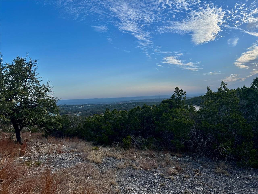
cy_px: 97
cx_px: 129
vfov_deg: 53.1
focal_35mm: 26
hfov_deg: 67.3
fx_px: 194
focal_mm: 5.7
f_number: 1.5
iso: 50
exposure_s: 1/1934
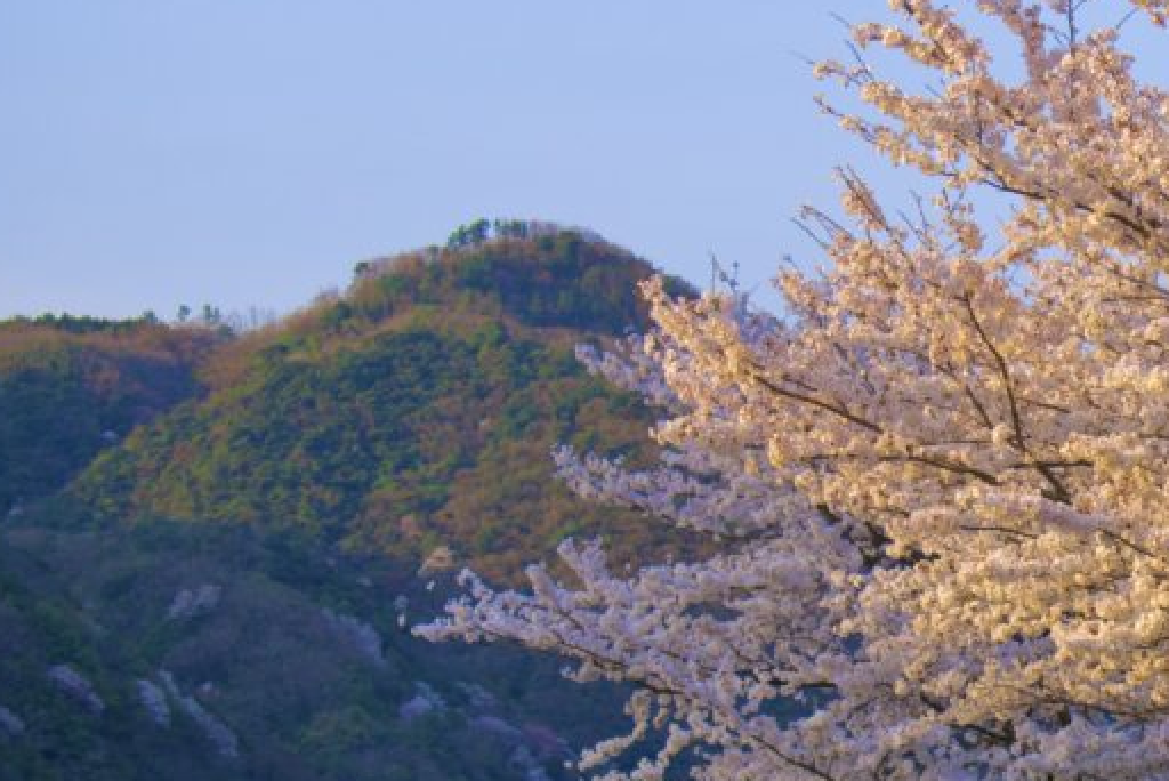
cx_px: 1105
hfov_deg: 12.3
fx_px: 5361
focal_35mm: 165
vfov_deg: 8.3
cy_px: 437
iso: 200
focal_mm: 55
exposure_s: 1/200
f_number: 5.6
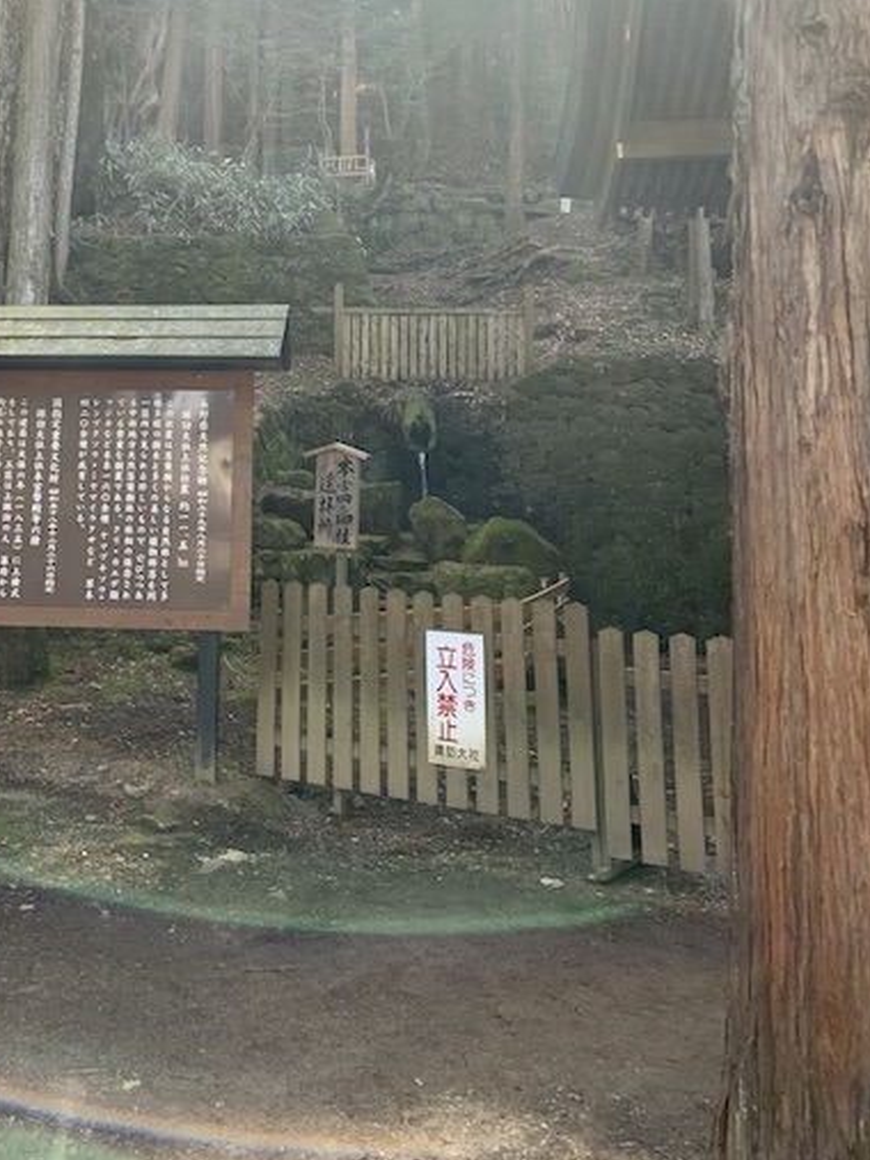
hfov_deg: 34.6
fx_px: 1375
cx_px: 254
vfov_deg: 44.6
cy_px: 323
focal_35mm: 41
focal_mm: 4.25
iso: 40
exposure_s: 1/121
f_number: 1.8
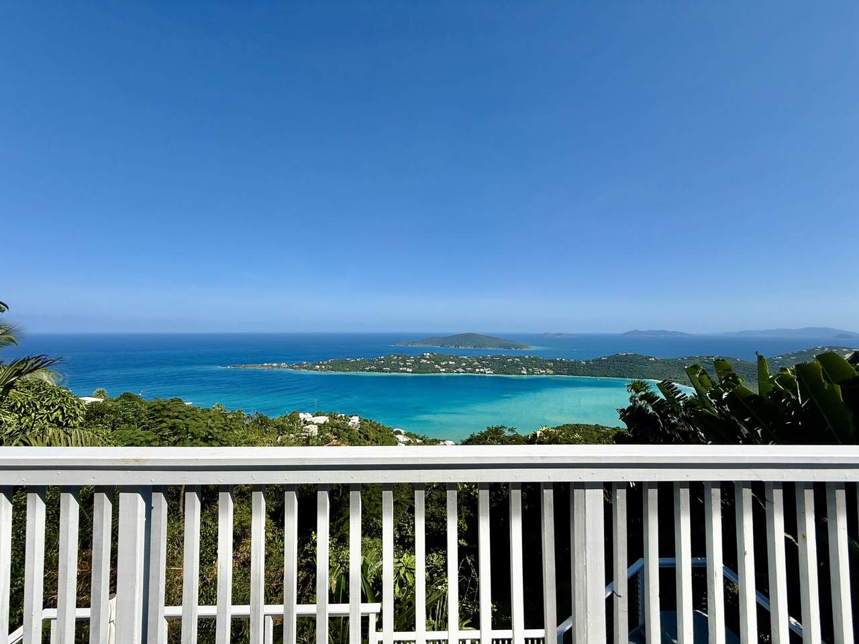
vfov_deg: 85.7
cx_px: 430
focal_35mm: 14
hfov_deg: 102.1
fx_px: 347
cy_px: 322
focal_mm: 2.22
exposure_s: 1/2976
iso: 50
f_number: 2.2
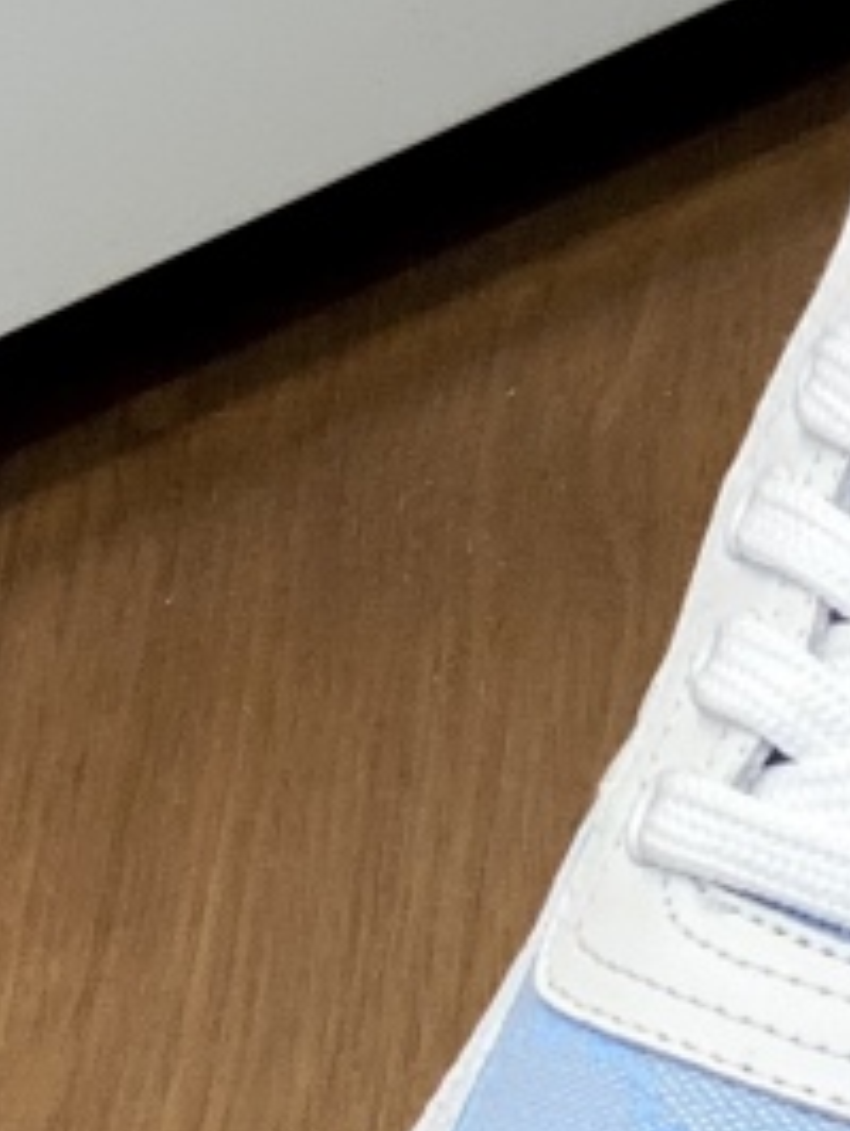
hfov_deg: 5.3
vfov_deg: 7.0
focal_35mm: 281
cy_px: 570
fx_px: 9185
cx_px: 994
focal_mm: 6
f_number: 2
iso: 50
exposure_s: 1/100
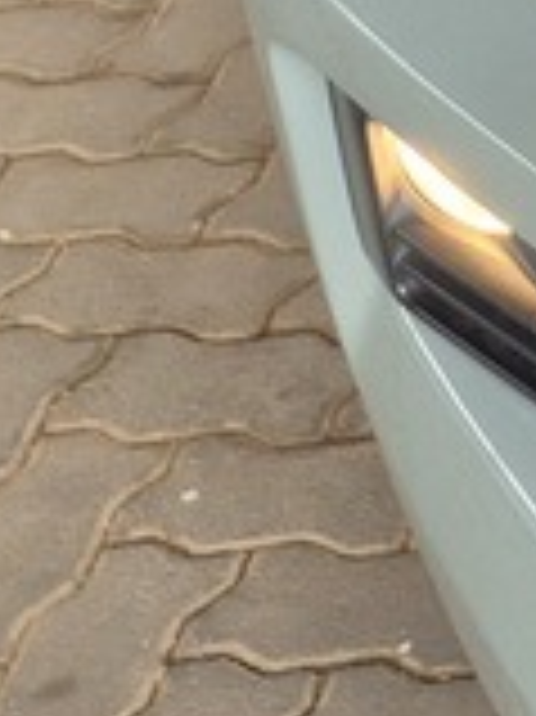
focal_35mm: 148
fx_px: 3060
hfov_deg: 7.4
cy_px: -671
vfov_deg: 12.0
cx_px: 2112
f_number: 1.8
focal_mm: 5.4
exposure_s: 1/180
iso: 125
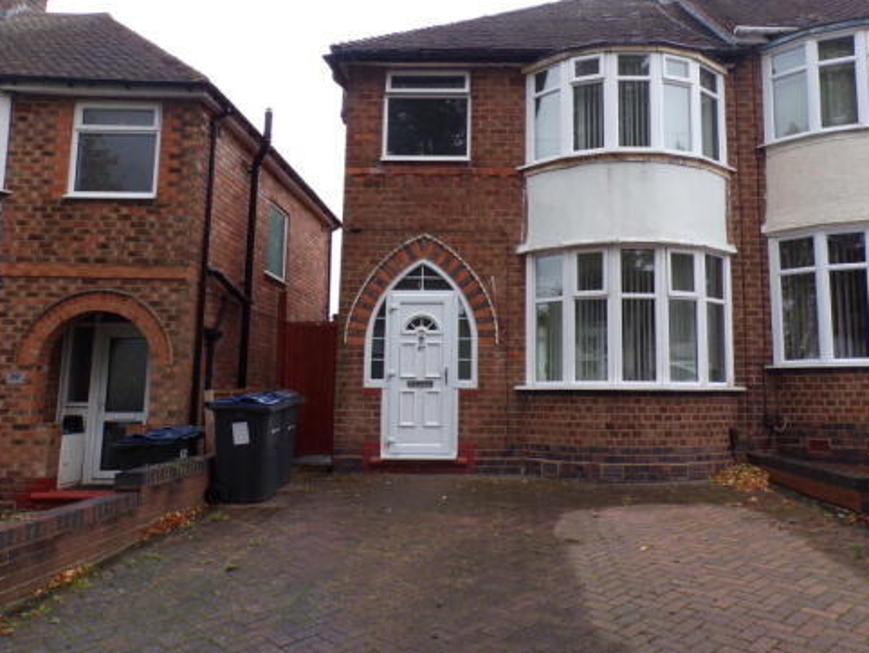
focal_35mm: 29
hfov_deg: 61.2
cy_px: 309
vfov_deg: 48.2
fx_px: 728
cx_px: 513
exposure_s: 1/120
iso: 80
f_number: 4.3
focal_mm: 4.3
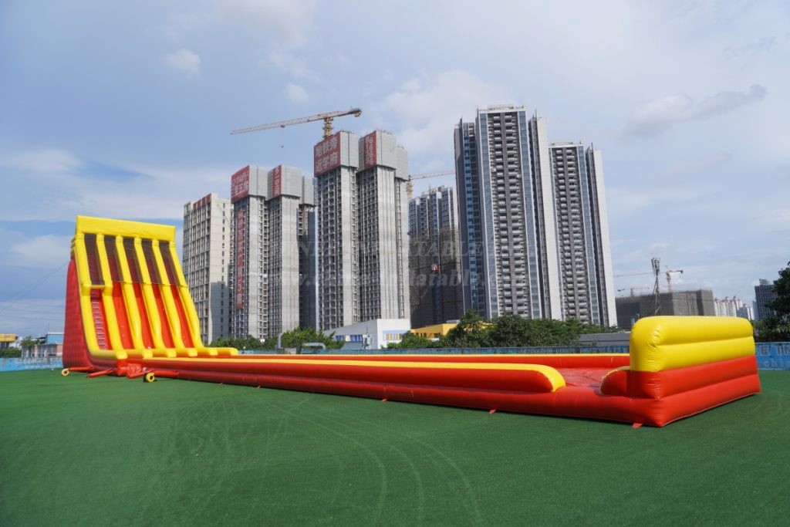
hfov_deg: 73.7
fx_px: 527
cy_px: 264
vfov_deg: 53.1
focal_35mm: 24
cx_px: 395
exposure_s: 1/1000
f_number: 5
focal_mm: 16
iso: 100
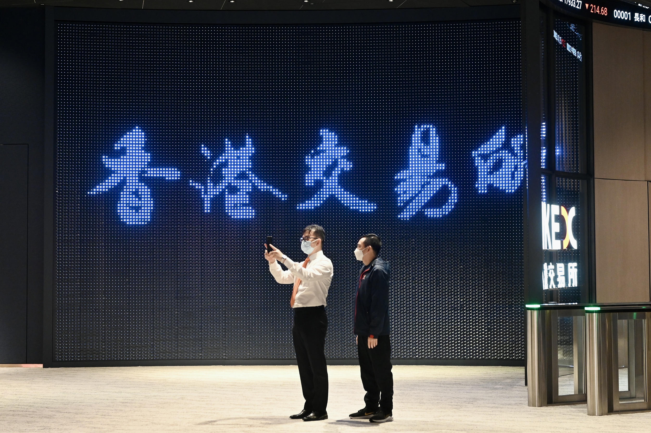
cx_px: 326
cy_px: 216
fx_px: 1265
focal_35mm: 70
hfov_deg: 28.9
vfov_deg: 19.4
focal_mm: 70
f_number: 4.5
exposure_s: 1/80
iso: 3200
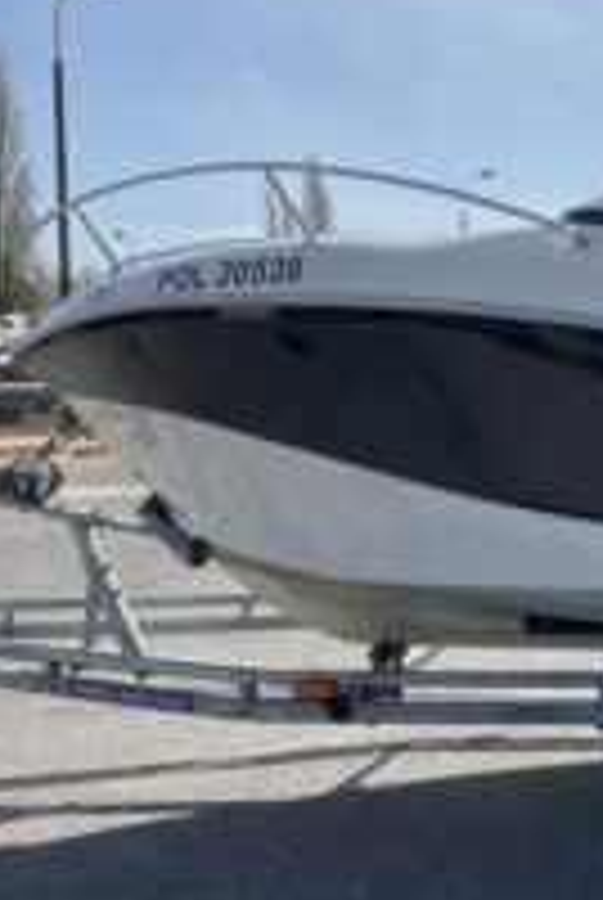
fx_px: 1352
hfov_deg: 21.5
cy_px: 396
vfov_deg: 36.8
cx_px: 878
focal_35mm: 54
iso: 32
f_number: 1.6
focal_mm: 4.2
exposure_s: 1/7299
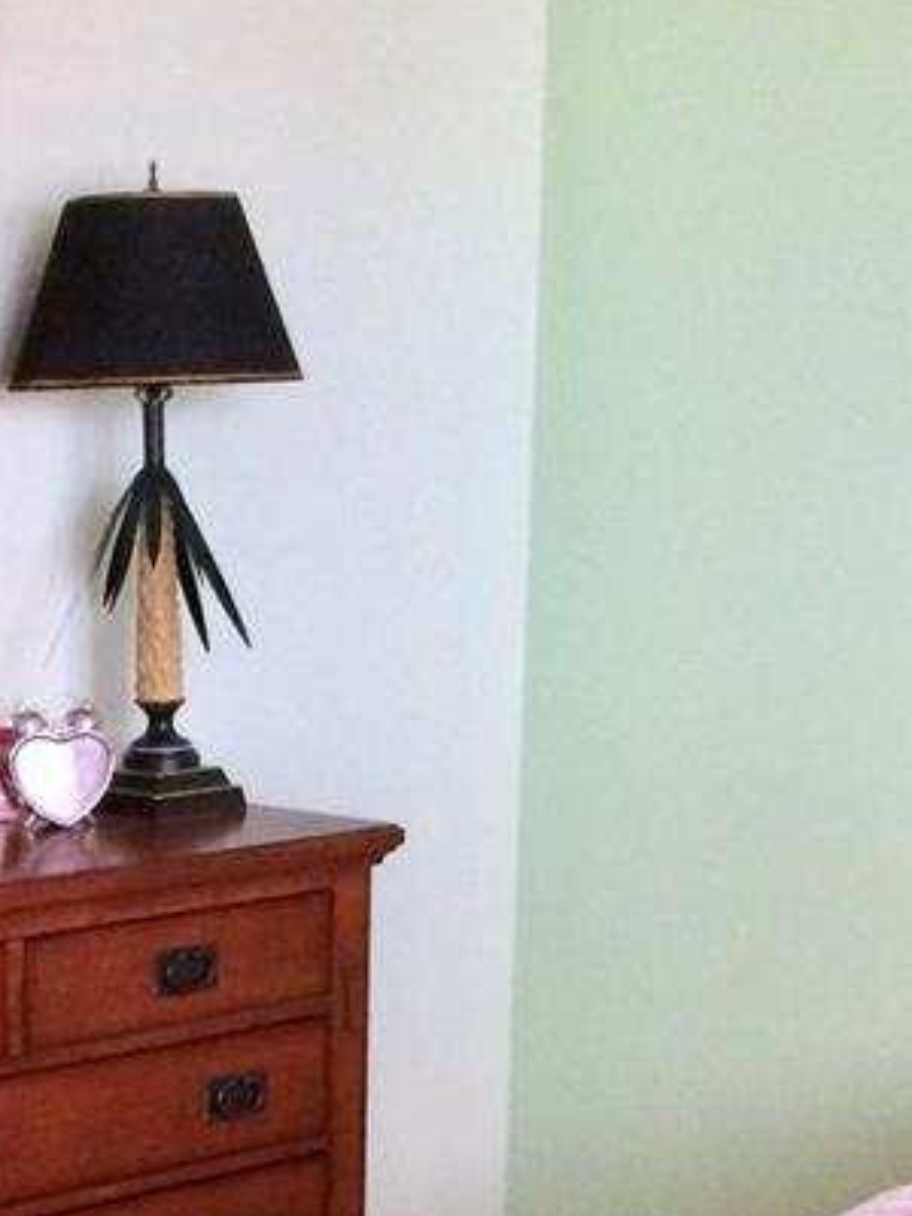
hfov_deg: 16.2
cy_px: 1183
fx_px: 3162
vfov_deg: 21.1
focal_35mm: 90
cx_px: 100
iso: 320
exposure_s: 1/30
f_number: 2.2
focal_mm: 4.12
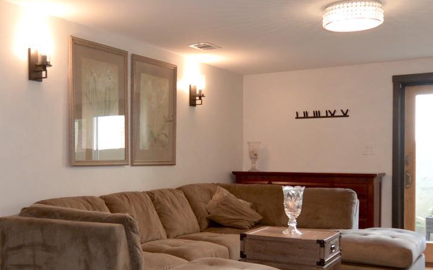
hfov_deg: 44.3
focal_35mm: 44
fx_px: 519
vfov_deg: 29.1
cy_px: 166
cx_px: 130
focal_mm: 10
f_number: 3.5
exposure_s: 1/60
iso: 400
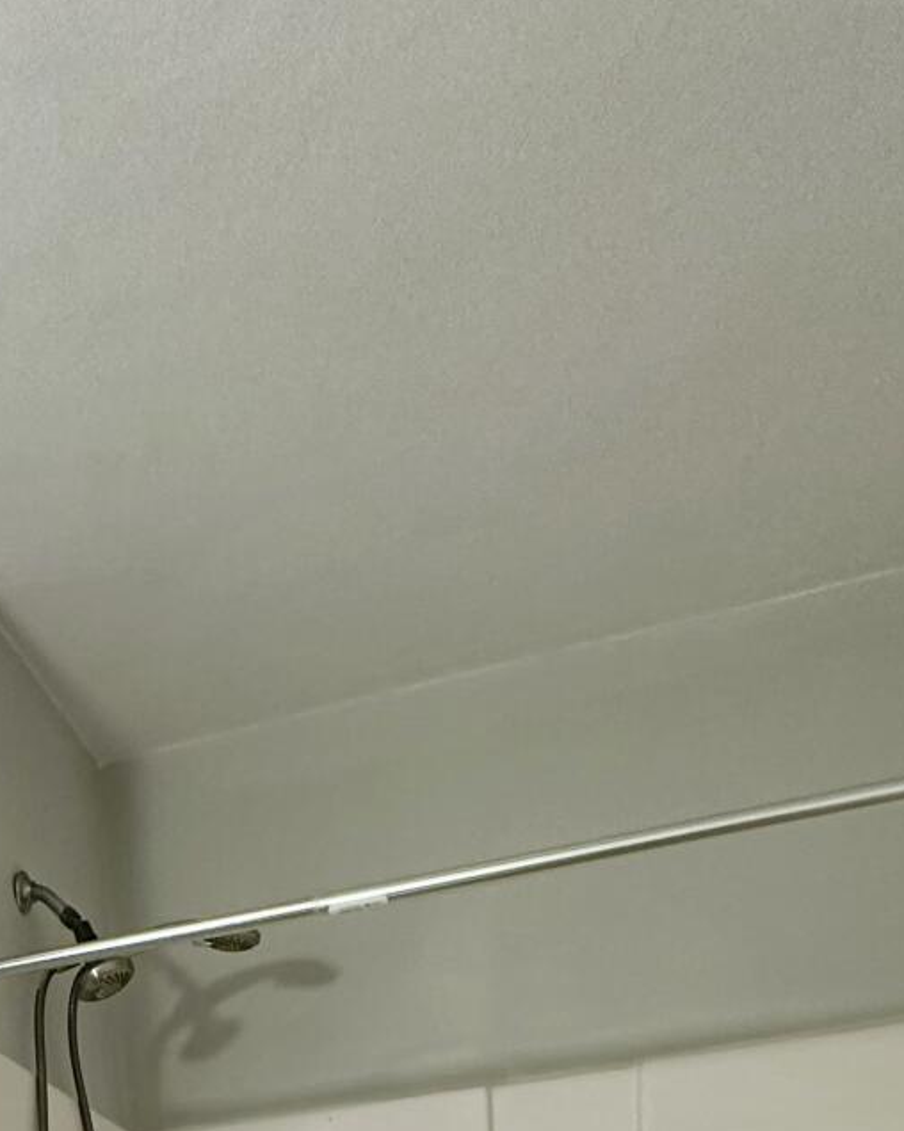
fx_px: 1439
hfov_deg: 34.0
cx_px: 198
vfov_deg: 28.0
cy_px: 1709
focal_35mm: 43
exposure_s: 1/60
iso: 250
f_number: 2.2
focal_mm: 2.22
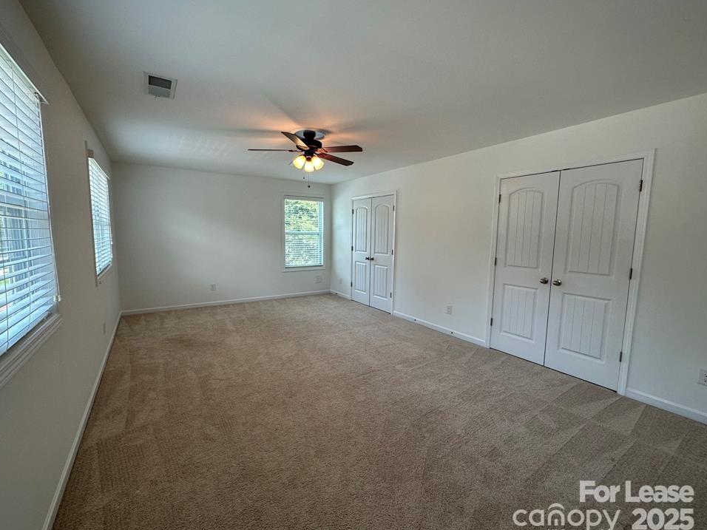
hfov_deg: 98.1
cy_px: 266
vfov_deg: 81.7
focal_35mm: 15
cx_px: 343
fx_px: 306
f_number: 2.2
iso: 80
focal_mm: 2.22
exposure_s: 1/120
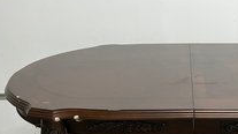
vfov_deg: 23.9
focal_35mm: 47
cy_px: 143
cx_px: 191
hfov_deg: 41.8
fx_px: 296
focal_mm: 5.7
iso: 500
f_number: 1.5
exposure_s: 1/60
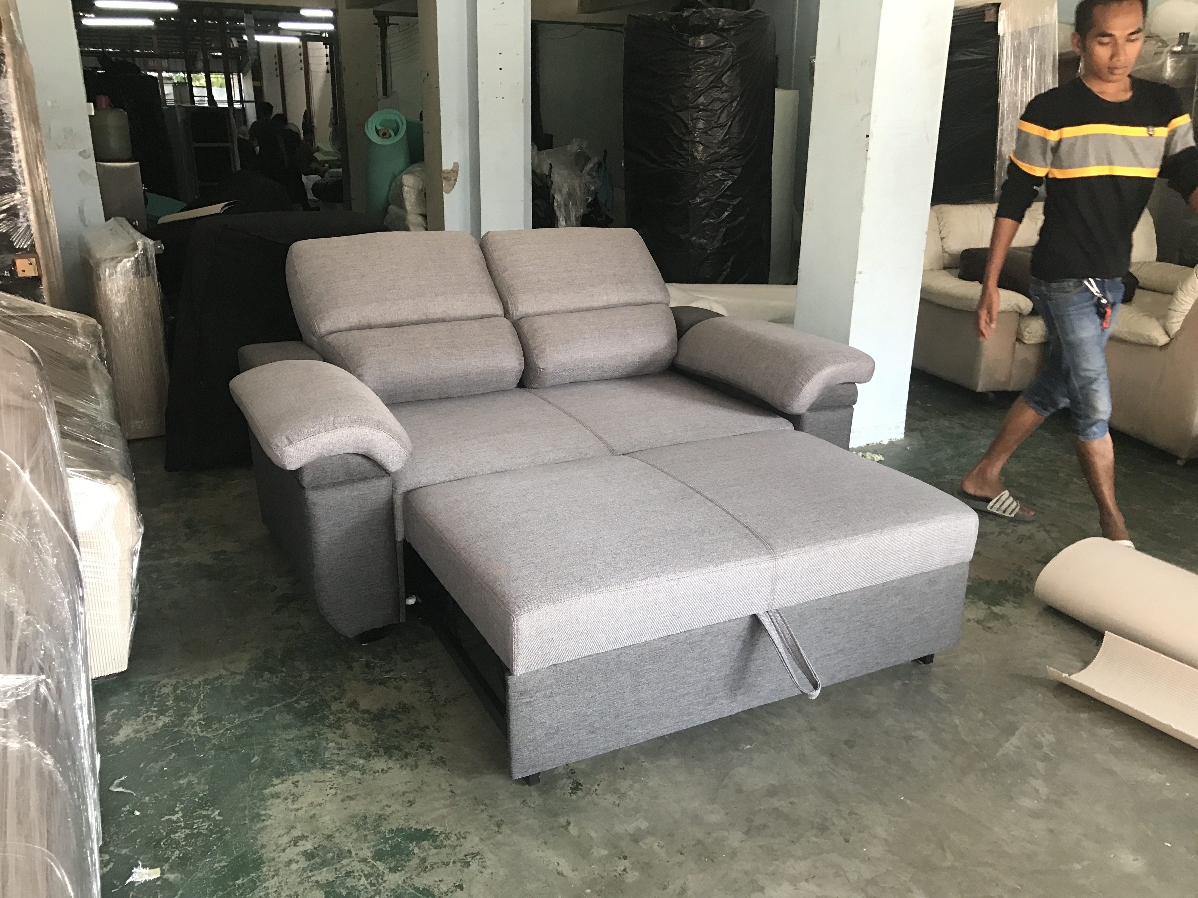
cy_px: 449
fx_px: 969
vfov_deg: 49.7
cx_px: 599
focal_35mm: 28
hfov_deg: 63.4
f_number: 1.8
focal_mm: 3.99
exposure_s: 1/33
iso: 40
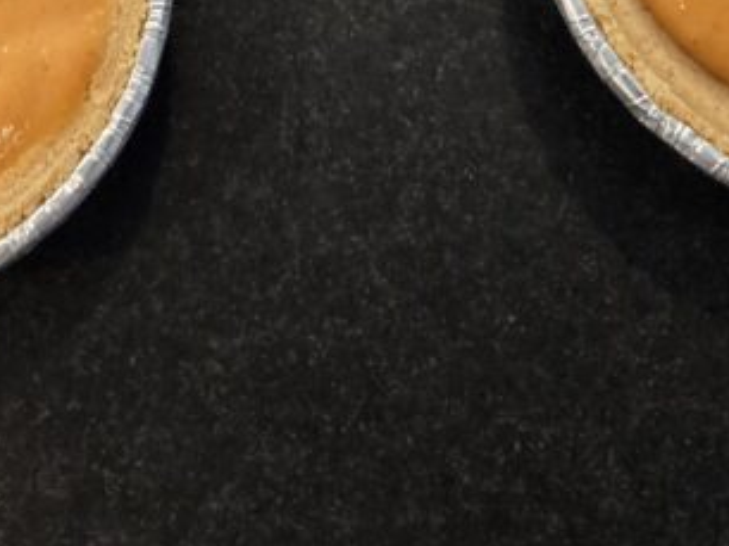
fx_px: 1620
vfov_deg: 16.9
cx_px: 198
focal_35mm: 77
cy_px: -329
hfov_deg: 25.1
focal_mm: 5.4
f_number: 1.8
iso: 500
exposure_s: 1/120
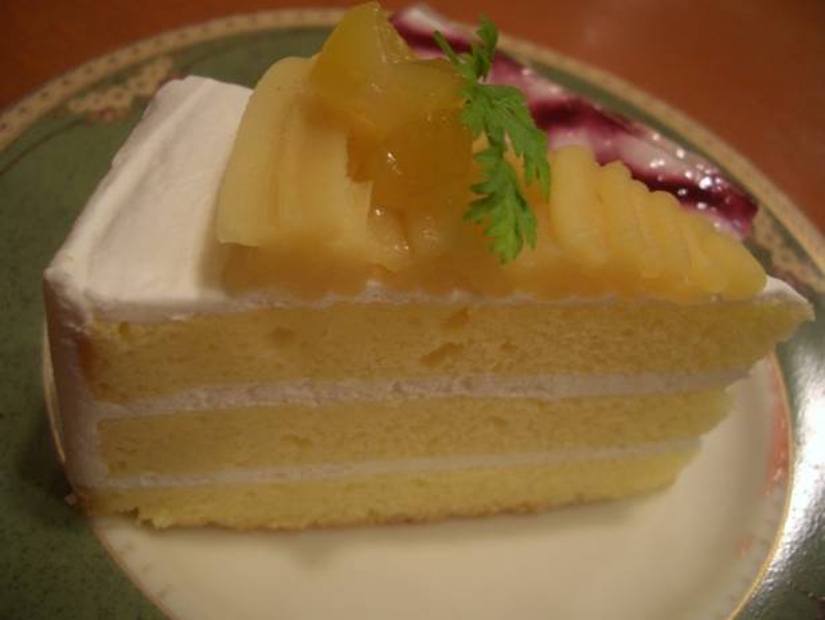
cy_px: 310
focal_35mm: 35
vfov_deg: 40.7
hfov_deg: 52.6
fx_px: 834
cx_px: 412
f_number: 2.6
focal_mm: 5.8
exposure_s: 1/10
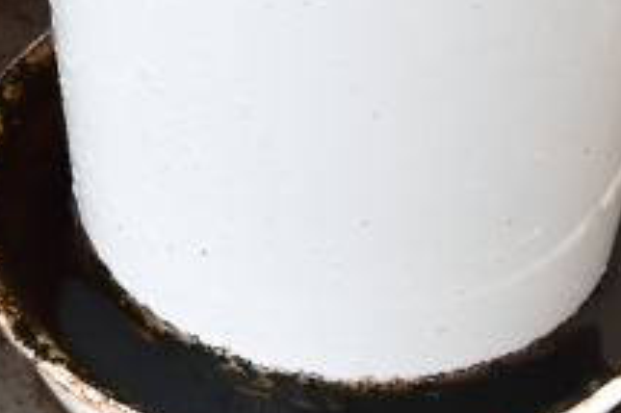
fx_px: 3413
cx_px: -127
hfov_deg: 10.2
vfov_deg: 6.8
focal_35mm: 198
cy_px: -225
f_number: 8
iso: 400
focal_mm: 36
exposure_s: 1/80
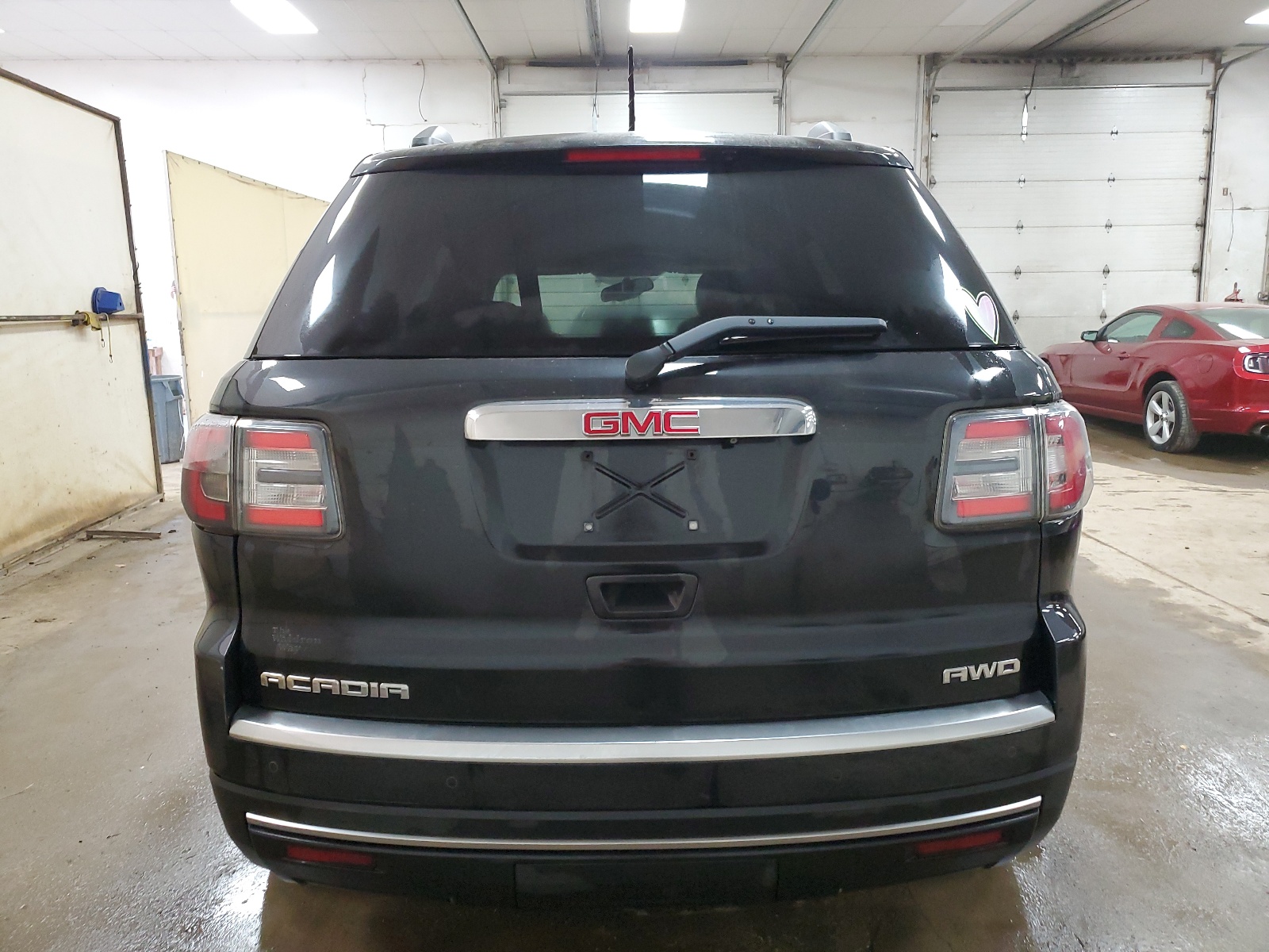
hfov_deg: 67.3
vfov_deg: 53.1
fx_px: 953
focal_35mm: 26
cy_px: 476
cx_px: 634
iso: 255
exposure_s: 1/60.2
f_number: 1.5
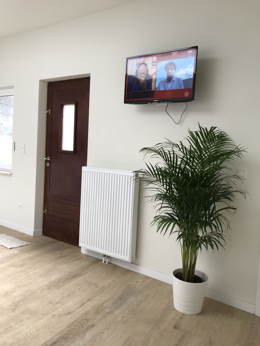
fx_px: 280
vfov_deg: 63.4
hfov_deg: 49.7
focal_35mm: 28
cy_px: 173
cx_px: 130
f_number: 1.8
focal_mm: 3.99
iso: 25
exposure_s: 1/50
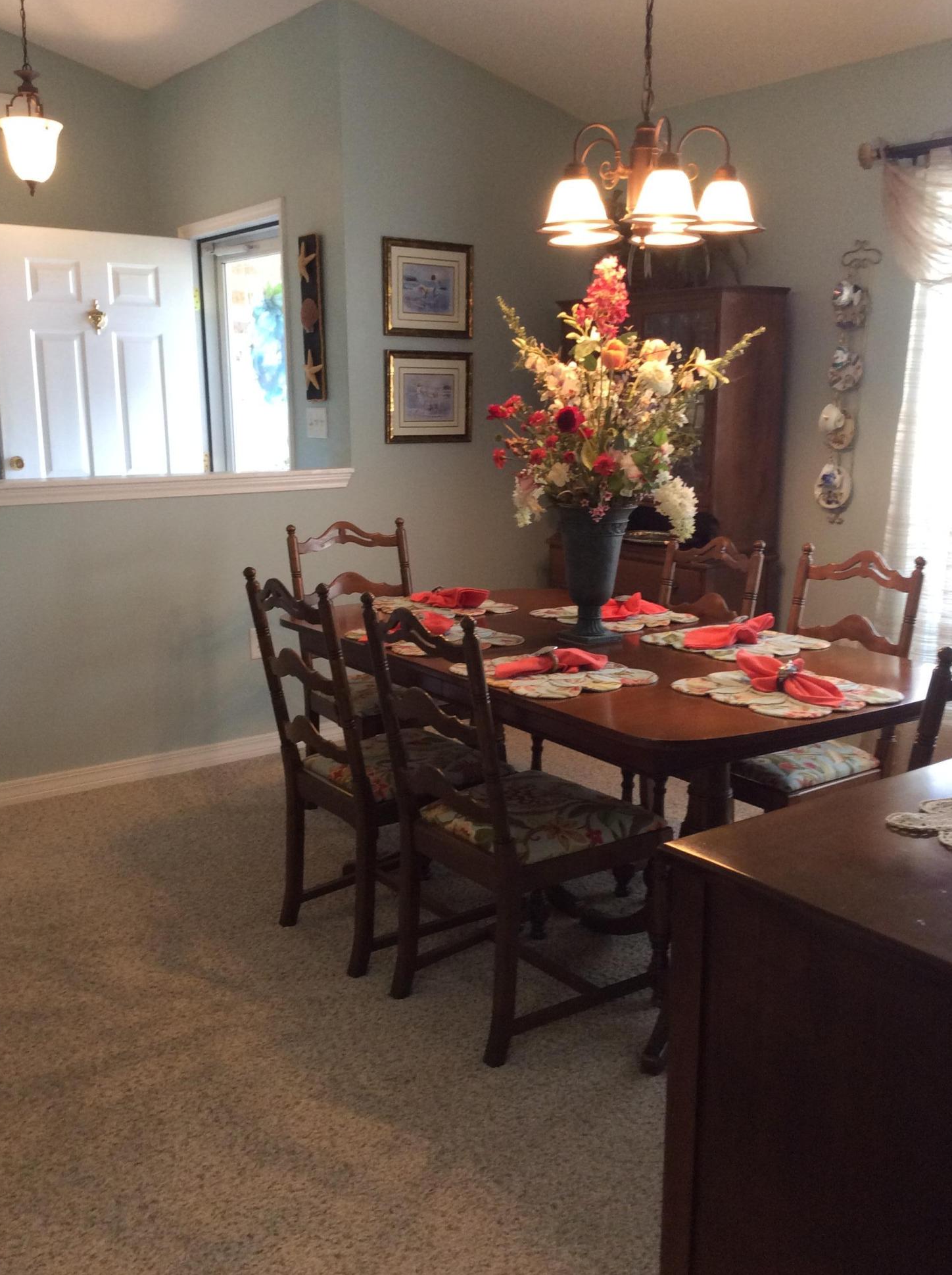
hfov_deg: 42.8
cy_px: 651
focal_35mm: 33
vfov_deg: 55.4
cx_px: 481
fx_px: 1213
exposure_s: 1/24
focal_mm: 3.3
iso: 100
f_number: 2.4
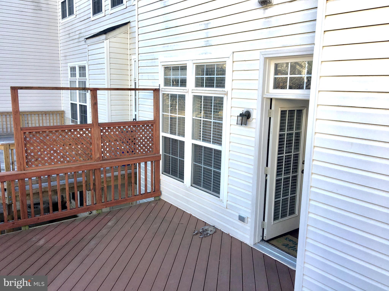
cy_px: 146
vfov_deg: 48.2
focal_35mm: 29
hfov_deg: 61.7
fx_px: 326
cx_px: 194
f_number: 2.2
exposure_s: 1/323
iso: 25
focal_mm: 4.15
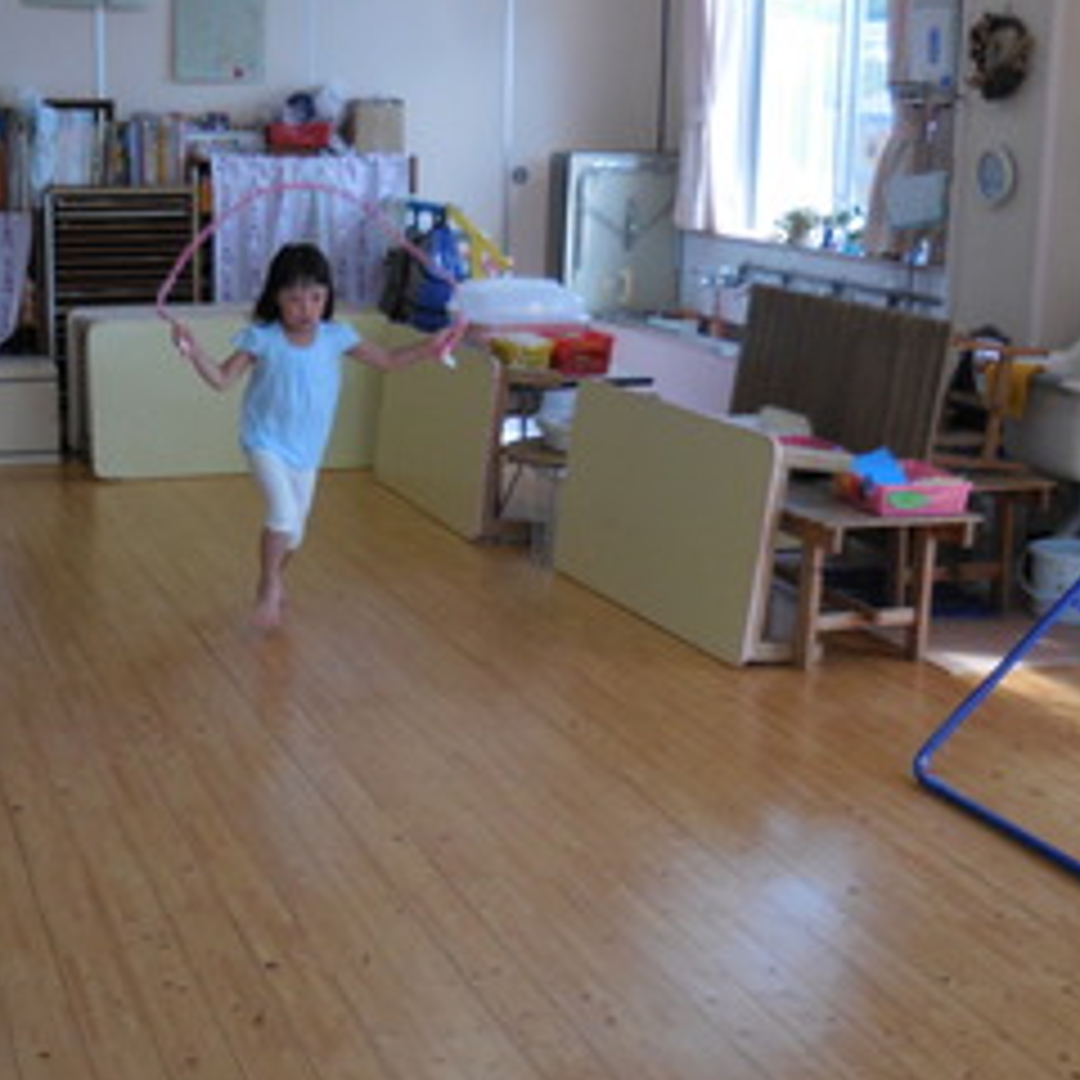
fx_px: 2047
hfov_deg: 29.4
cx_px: 369
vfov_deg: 29.6
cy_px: 531
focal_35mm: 58
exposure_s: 1/250
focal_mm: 8.1
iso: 360
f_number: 4.2
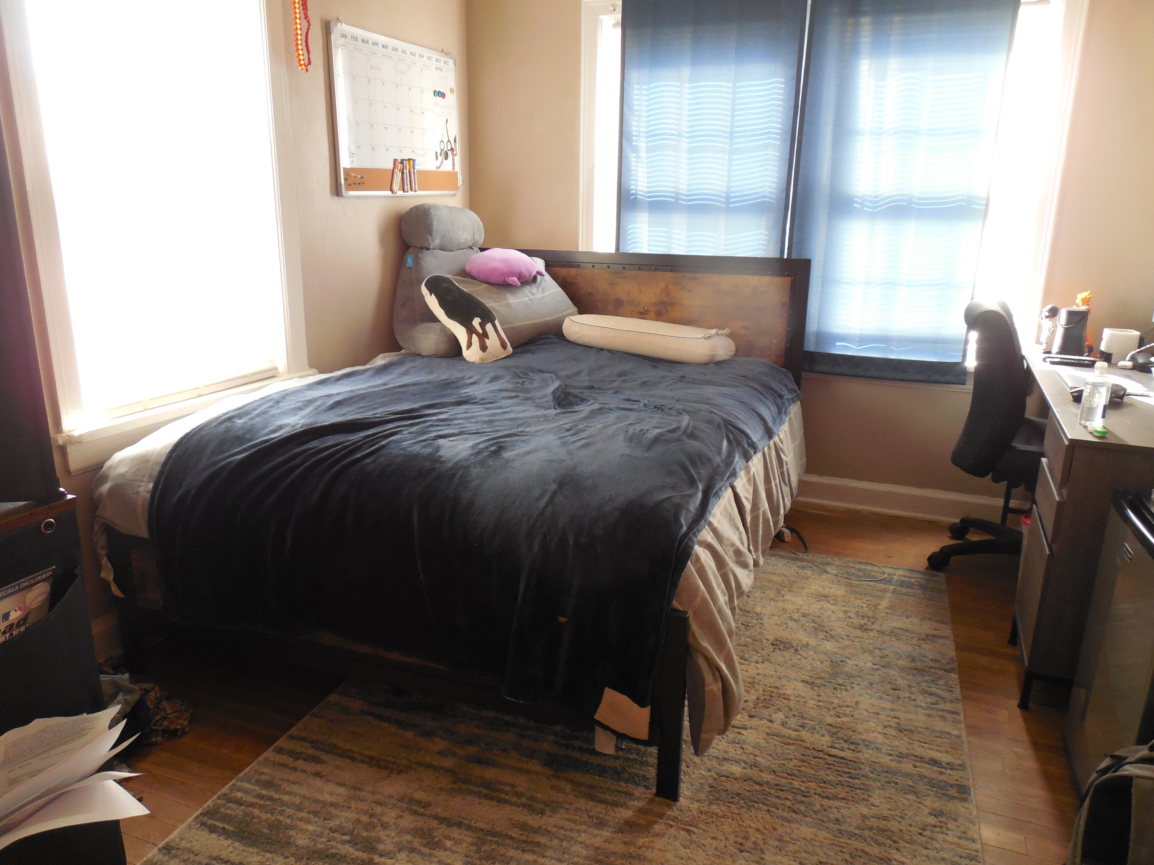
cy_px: 432
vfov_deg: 54.9
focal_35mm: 25
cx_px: 577
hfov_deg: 69.4
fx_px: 833
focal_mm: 4.5
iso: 400
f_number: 3.3
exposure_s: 1/20
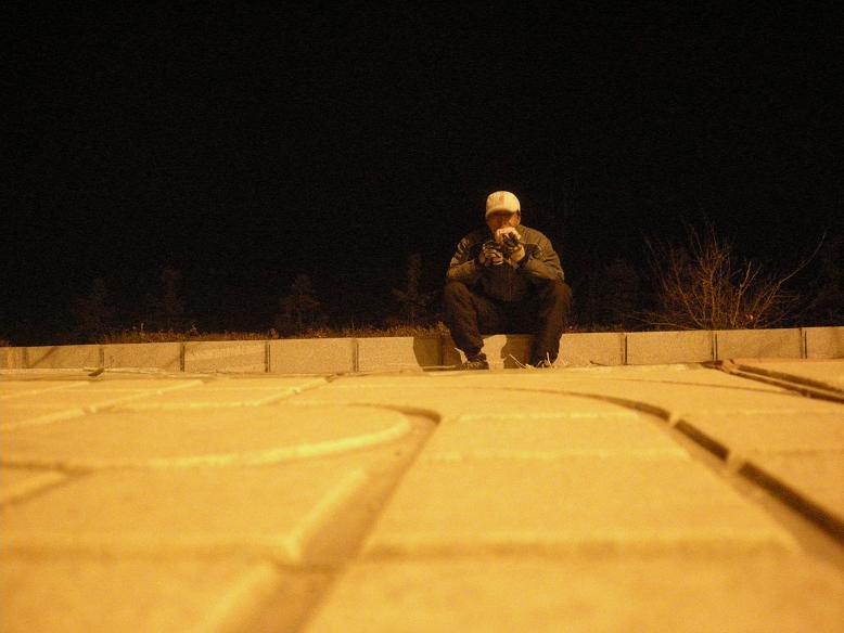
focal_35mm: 35
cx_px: 422
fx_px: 854
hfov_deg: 52.6
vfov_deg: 40.7
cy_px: 316
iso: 800
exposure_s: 1/4
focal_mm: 5.7
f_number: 2.8
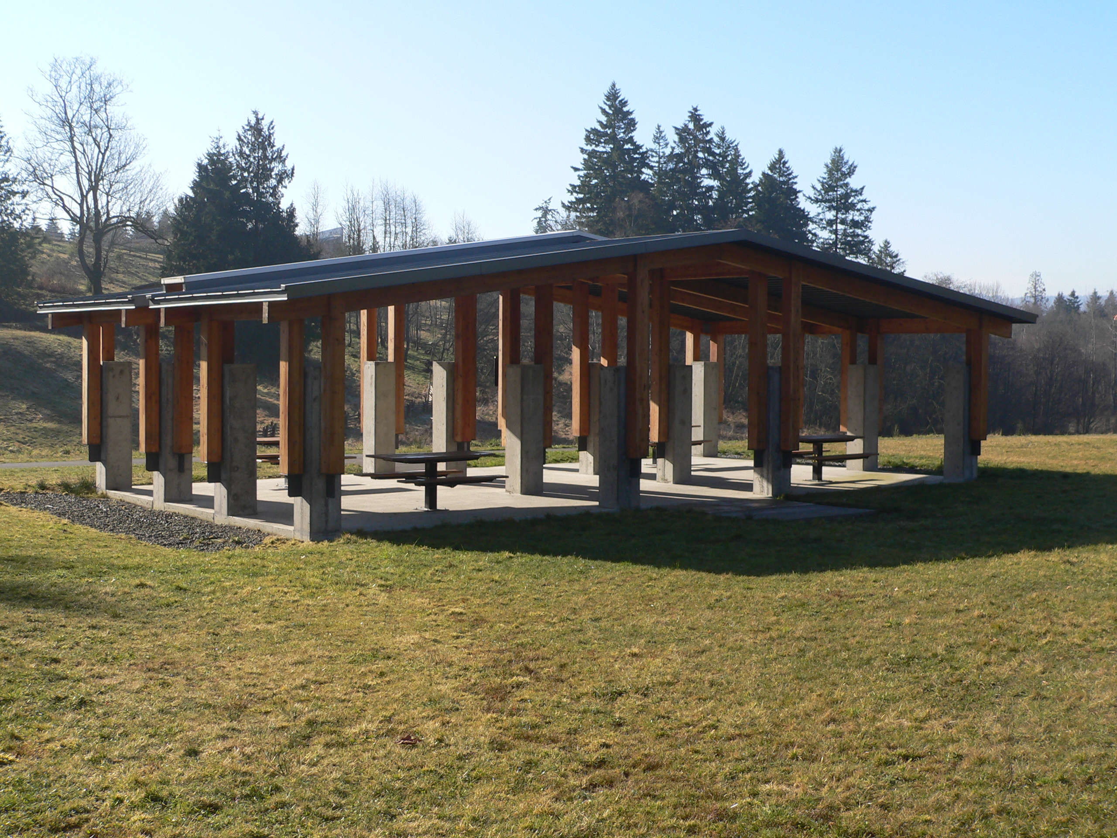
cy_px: 419
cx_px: 558
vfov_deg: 32.9
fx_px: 1420
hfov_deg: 42.9
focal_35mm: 44
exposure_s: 1/400
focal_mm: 7.3
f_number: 4
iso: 80
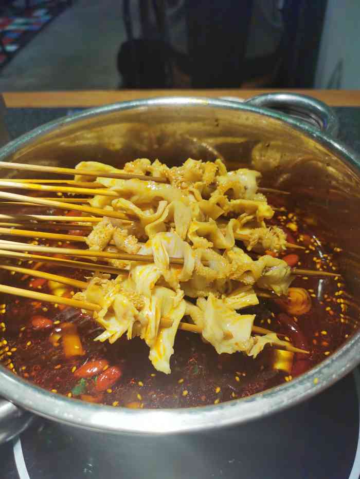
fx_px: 374
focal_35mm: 27
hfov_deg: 51.4
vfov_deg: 65.3
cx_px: 180
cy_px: 240
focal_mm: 5.58
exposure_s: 1/100
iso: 80
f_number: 1.8
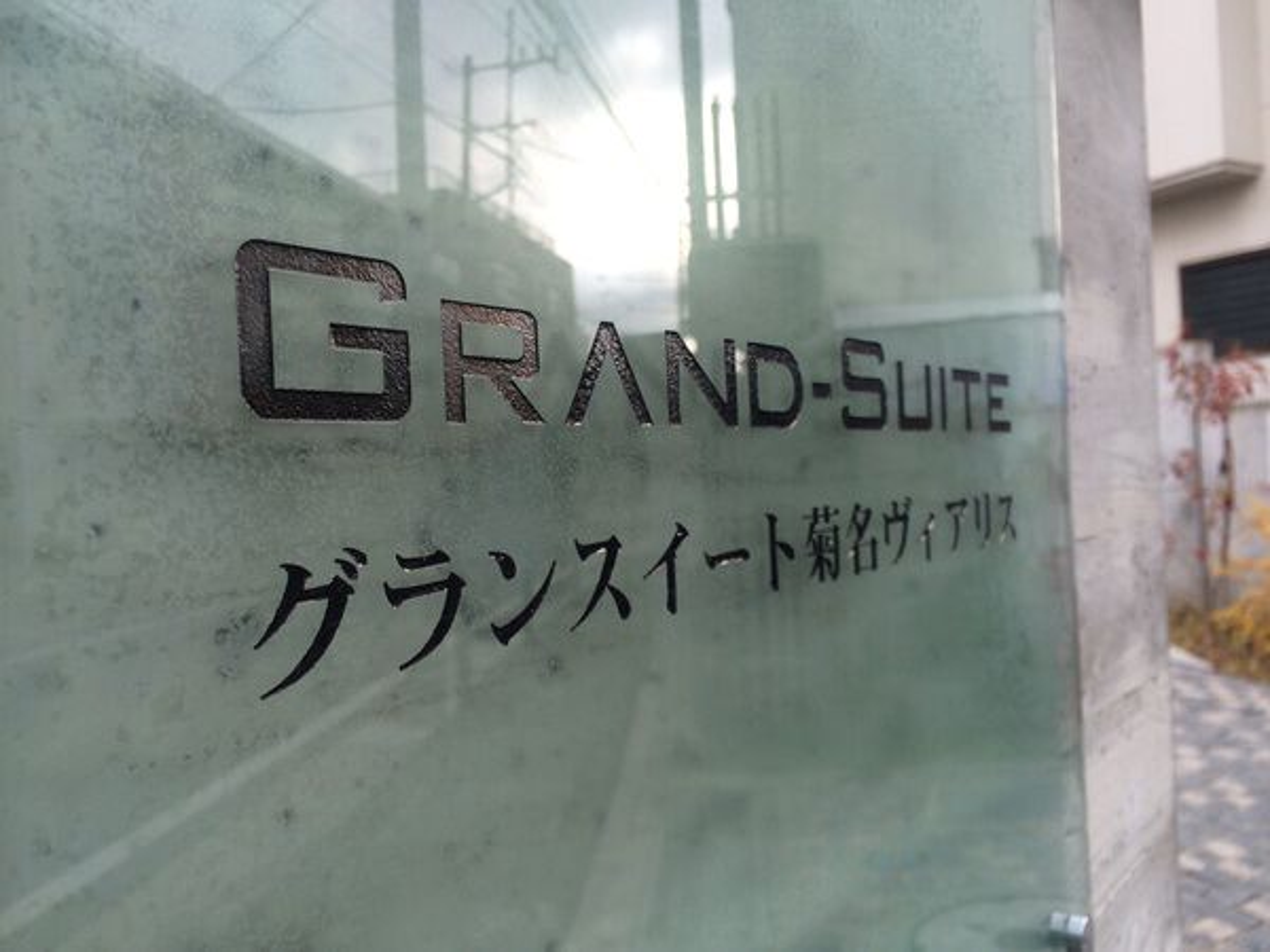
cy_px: 476
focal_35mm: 30
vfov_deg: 46.8
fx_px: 1101
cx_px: 635
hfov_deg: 60.0
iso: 32
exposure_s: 1/261
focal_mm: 4.12
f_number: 2.2
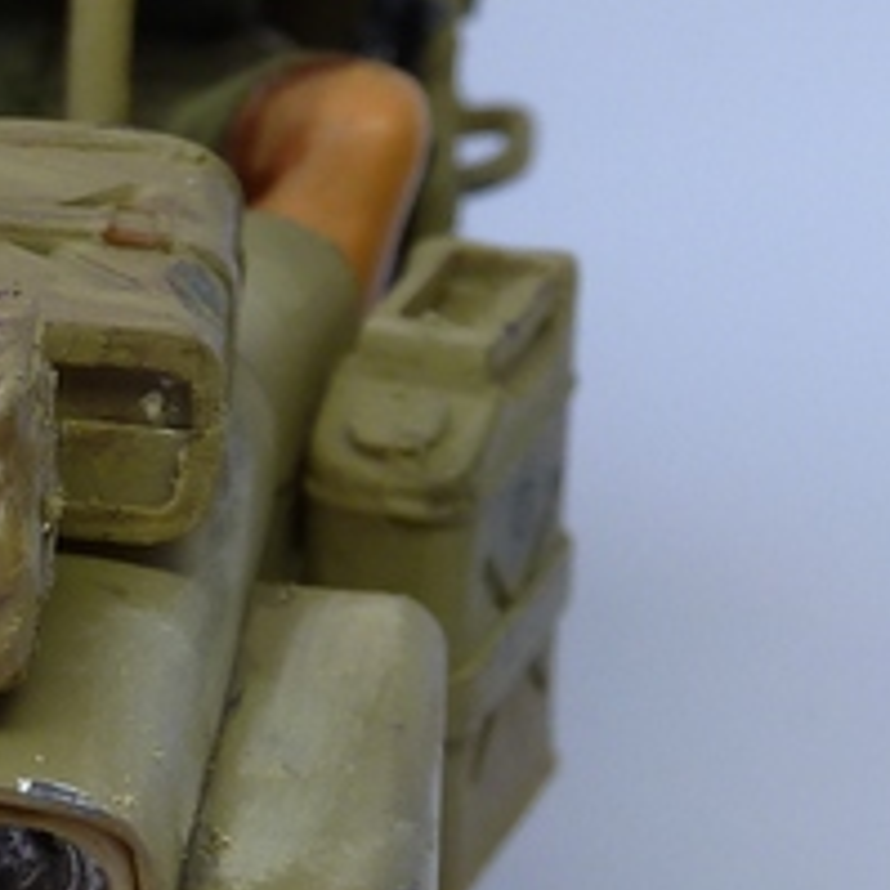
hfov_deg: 6.5
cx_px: -313
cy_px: 353
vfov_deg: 6.5
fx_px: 7796
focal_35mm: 268
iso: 80
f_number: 3.9
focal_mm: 9.7
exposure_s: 1/60
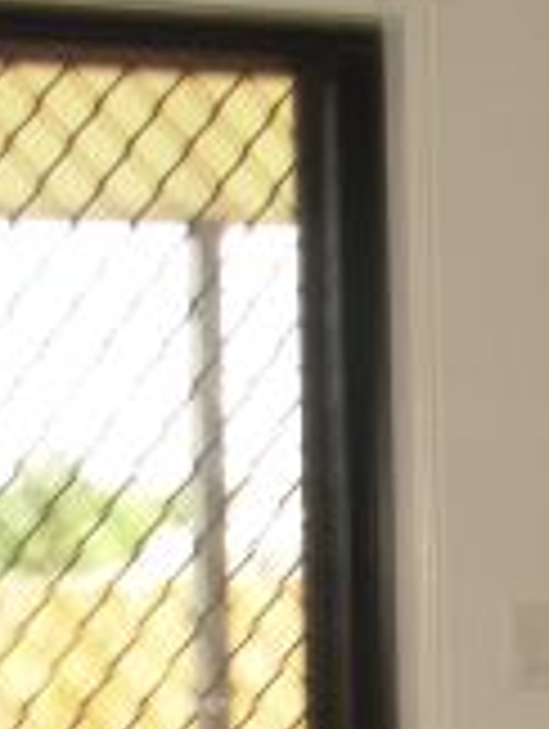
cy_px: 1012
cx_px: 518
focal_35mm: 150
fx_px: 3164
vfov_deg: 12.6
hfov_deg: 9.9
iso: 50
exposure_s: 1/45.3
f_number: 2.9
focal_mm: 6.3
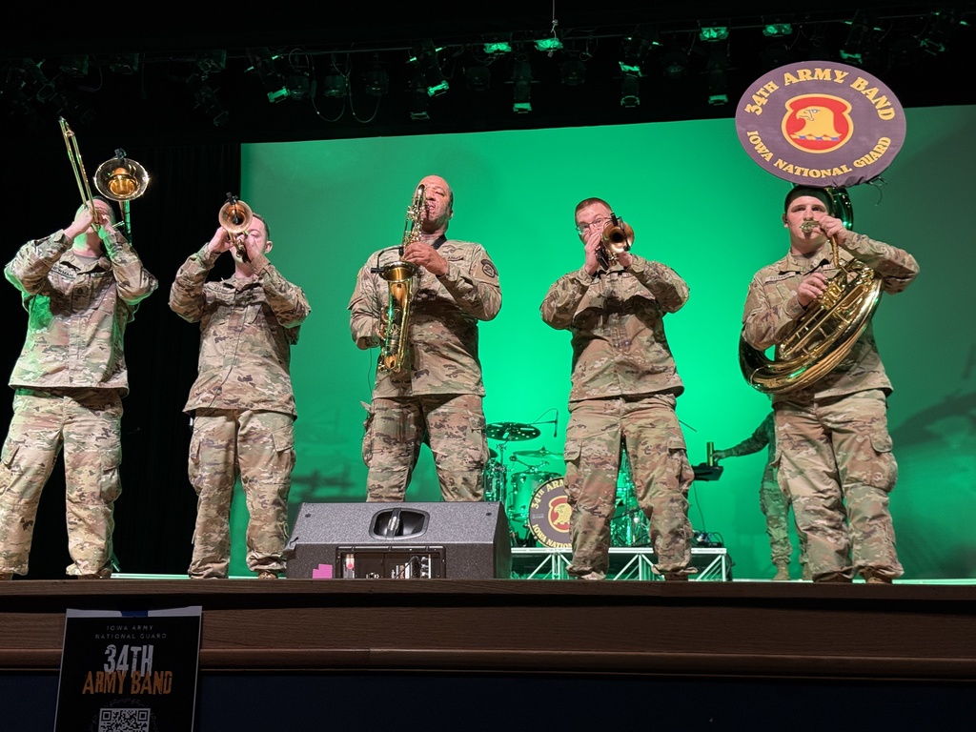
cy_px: 366
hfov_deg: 39.7
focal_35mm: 48
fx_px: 1353
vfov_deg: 30.3
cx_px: 488
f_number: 1.78
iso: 125
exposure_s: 1/60
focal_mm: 6.76
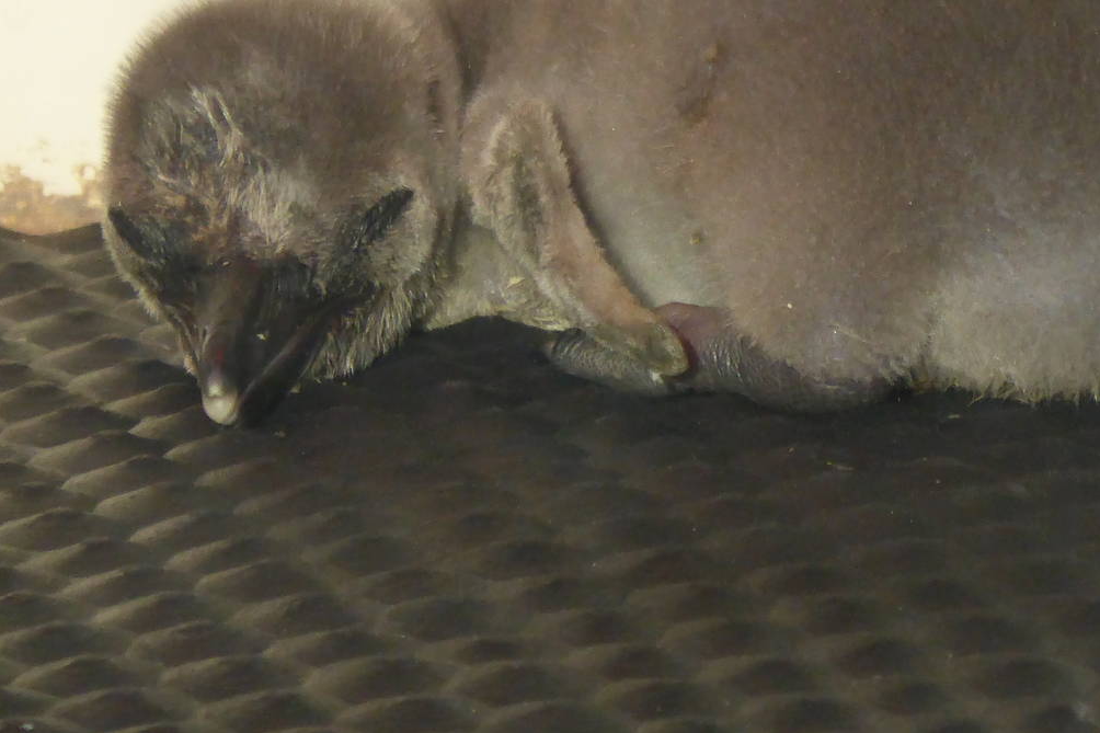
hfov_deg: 2.1
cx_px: 858
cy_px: 140
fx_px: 30732
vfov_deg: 1.4
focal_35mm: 1006
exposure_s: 1/125
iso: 400
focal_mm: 86
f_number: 6.4
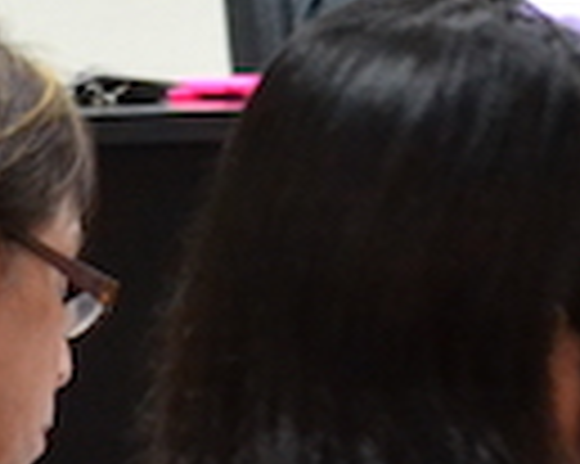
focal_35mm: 482
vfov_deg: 3.2
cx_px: 611
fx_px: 8266
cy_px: 2
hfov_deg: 4.0
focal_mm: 55
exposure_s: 1/30
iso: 3200
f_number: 5.6
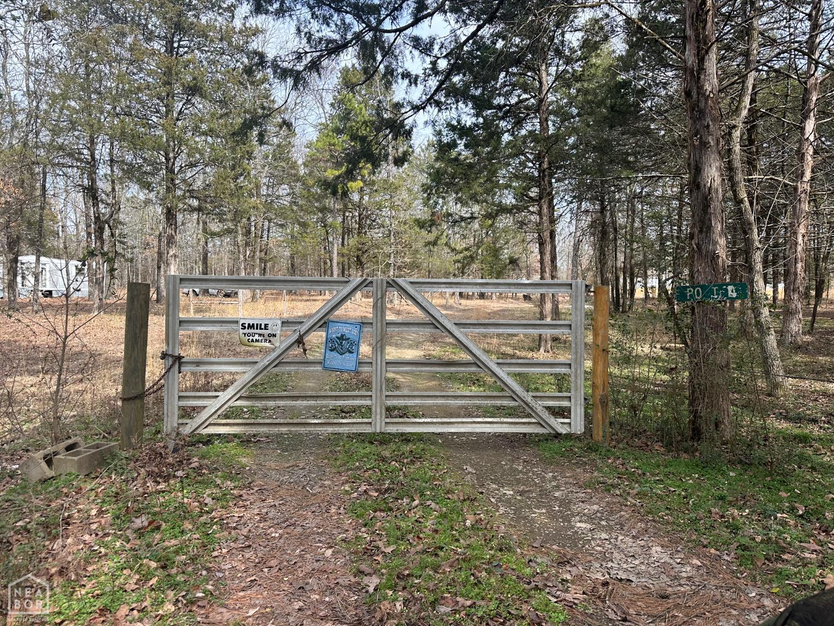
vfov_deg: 56.8
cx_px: 417
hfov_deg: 71.6
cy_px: 313
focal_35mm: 24
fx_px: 578
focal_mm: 6.86
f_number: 1.78
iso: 80
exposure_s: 1/1183
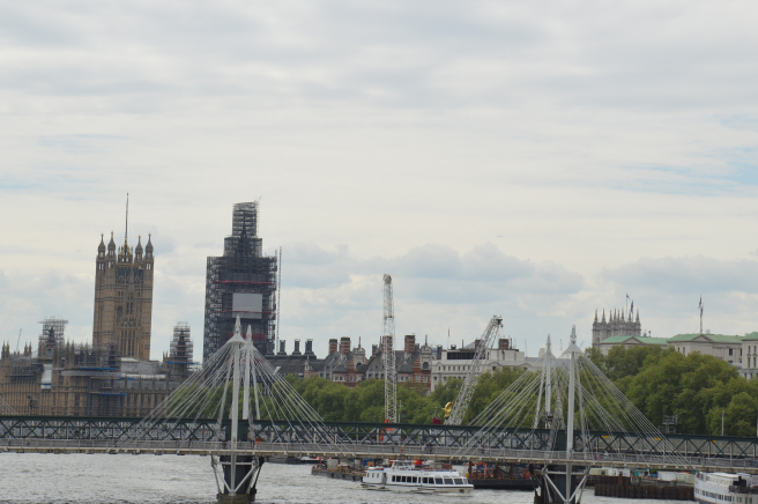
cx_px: 428
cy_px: 220
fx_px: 2692
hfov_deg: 16.0
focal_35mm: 128
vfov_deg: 10.7
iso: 100
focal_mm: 70
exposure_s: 1/320
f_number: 9
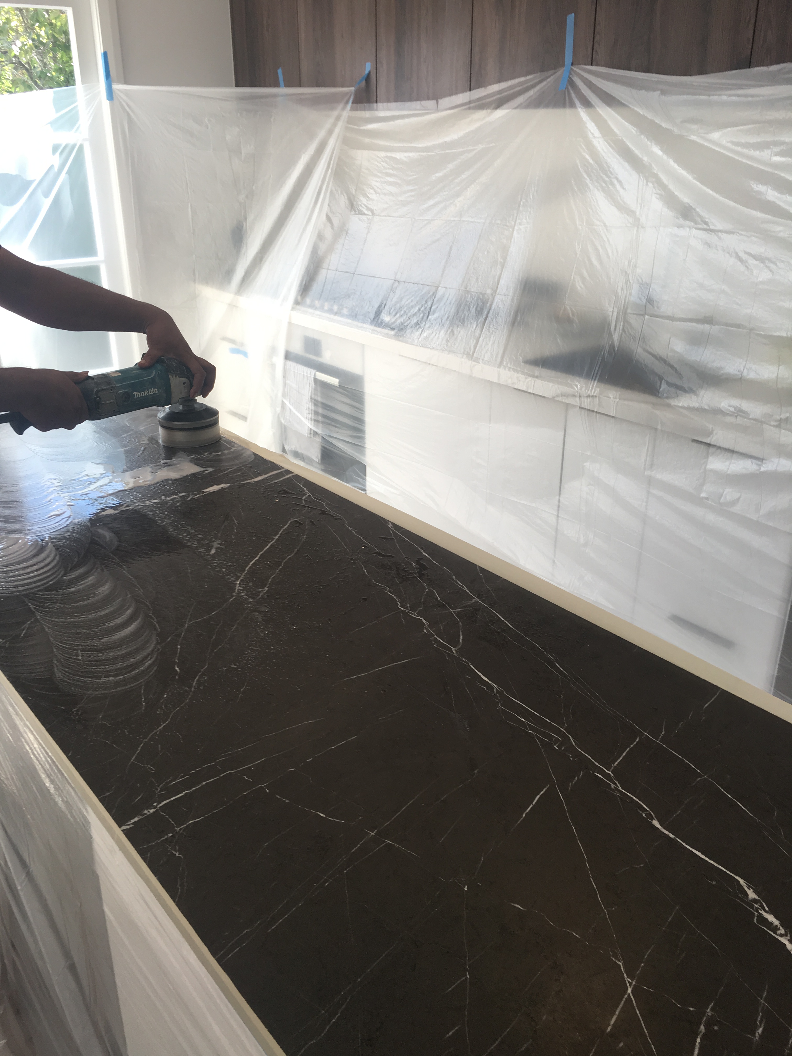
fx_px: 885
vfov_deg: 61.7
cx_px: 396
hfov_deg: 48.2
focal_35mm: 29
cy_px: 528
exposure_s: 1/108
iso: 25
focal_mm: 4.15
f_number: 2.2
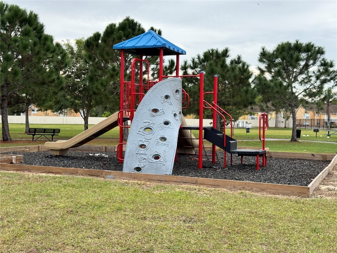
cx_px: 168
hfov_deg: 39.7
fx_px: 467
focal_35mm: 48
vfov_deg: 30.3
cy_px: 126
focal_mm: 6.76
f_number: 1.78
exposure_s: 1/843
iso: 64
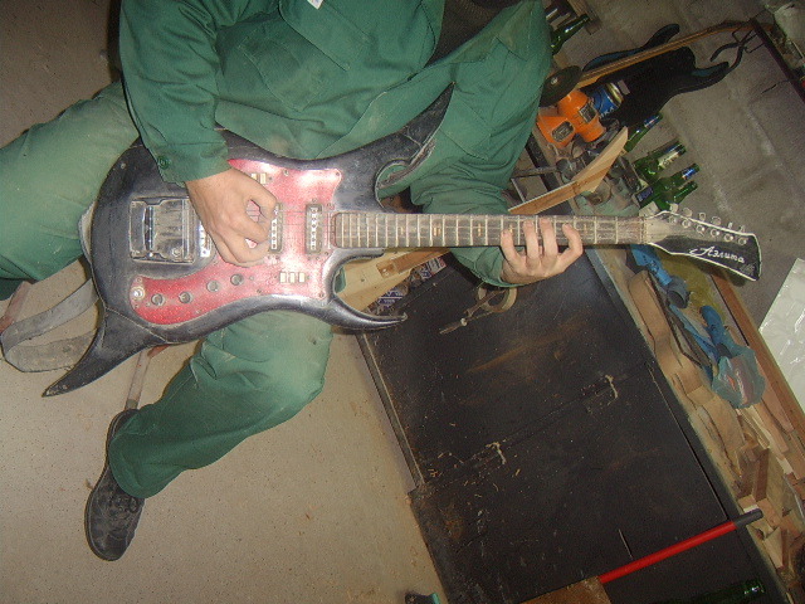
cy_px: 302
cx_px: 402
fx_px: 721
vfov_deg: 45.4
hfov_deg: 58.4
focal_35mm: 31
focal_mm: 8.13
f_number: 2.7
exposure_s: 1/30
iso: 141
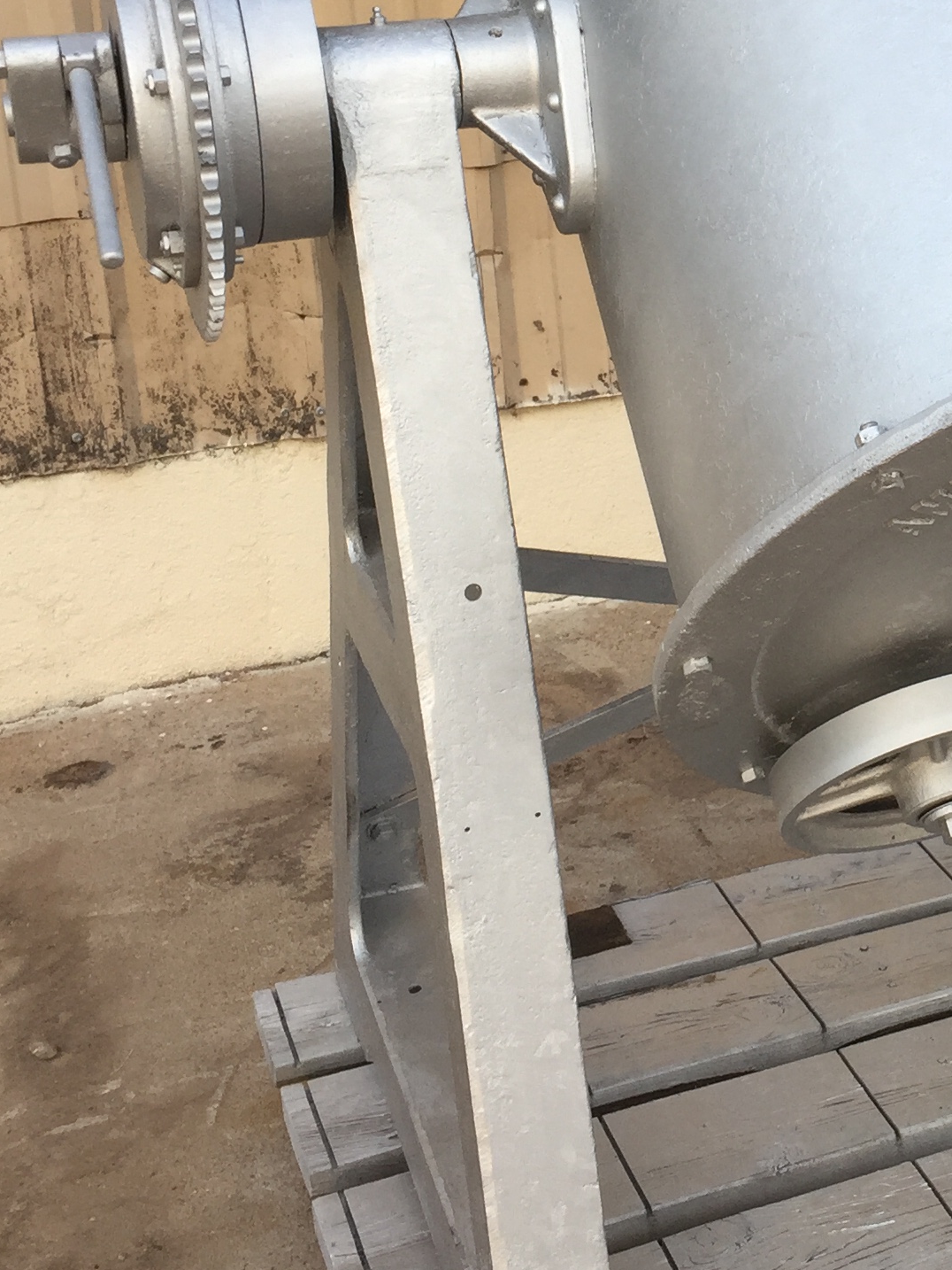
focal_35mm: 66
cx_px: 1021
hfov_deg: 21.2
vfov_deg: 29.0
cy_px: 340
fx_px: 2419
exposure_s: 1/120
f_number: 2.2
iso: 32
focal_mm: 4.15
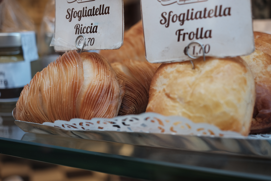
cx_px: 136
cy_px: 90
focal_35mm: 41
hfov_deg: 47.4
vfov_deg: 32.6
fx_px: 309
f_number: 2.8
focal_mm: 27
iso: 250
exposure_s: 1/125
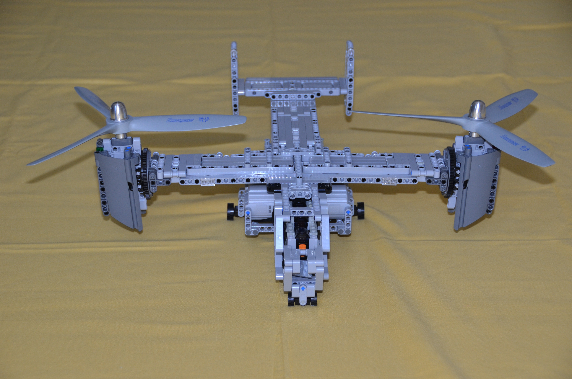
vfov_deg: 15.1
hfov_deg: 22.7
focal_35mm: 90
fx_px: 1427
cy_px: 190
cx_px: 286
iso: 400
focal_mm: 60
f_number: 5.6
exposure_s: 1/60
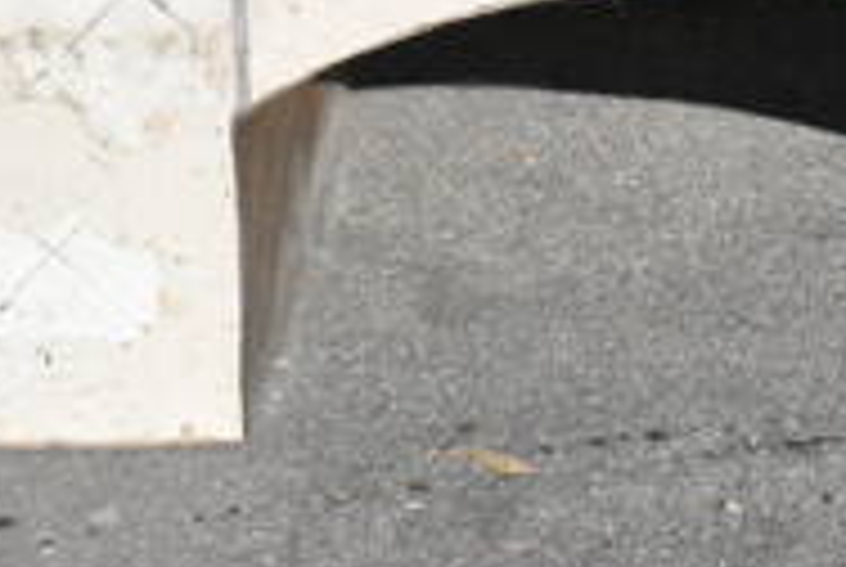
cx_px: 760
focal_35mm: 122
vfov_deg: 10.8
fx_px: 2863
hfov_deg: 16.6
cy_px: -324
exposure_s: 1/2500
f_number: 25
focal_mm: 25
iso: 6400
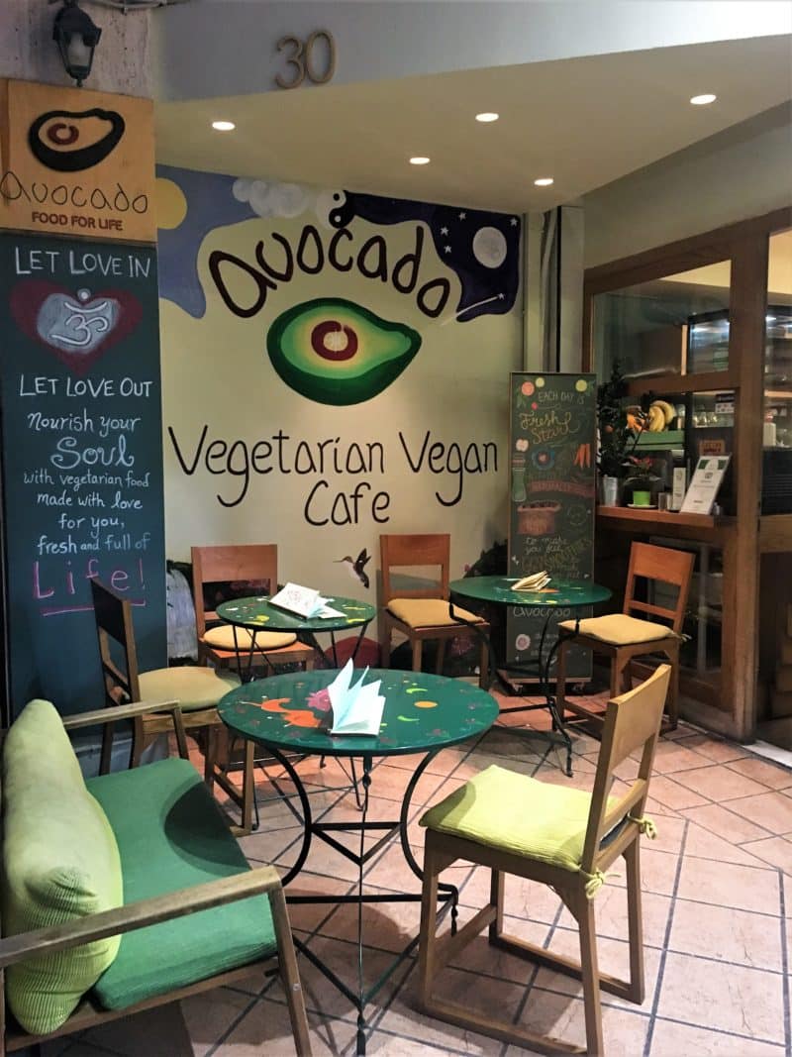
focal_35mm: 29
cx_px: 396
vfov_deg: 61.7
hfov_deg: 48.2
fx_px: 885
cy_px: 528
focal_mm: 4.15
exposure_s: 1/17
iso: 200
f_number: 2.2
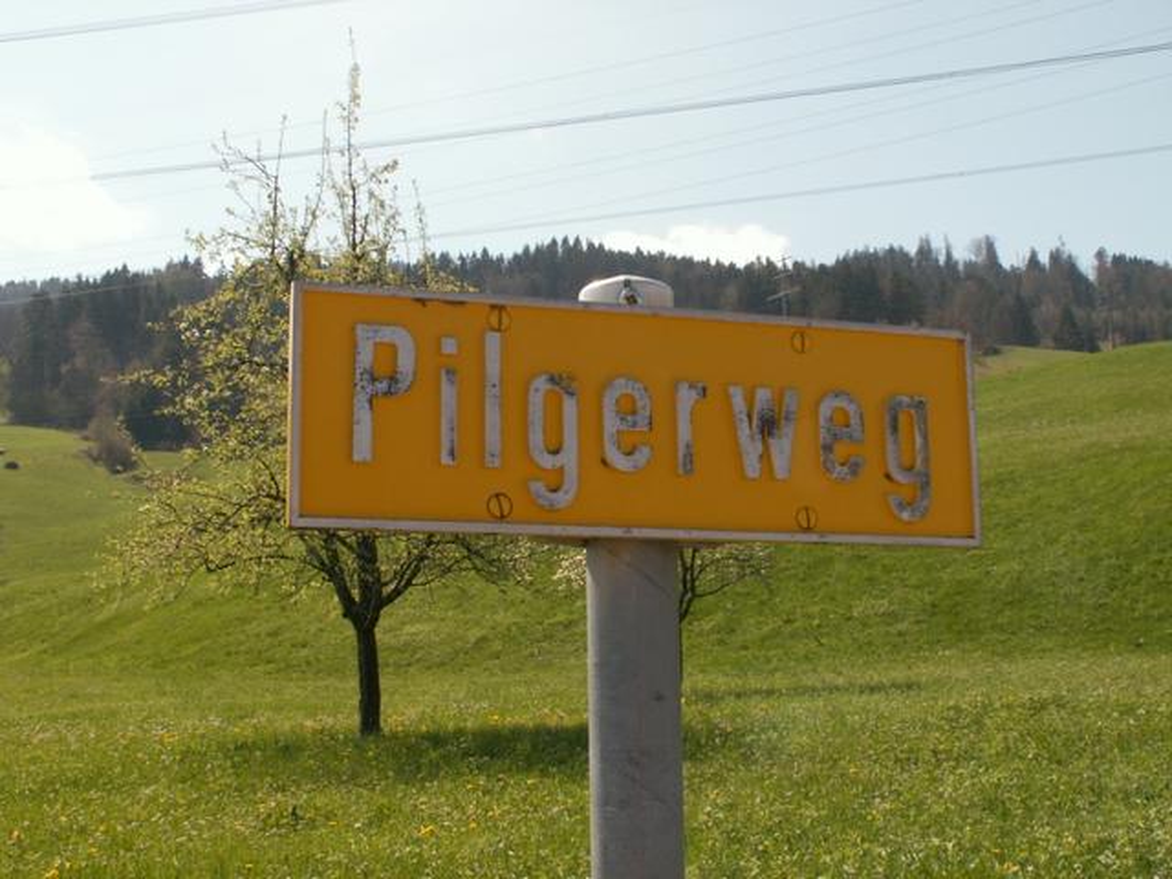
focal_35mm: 48
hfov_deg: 39.7
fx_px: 1625
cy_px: 440
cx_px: 586
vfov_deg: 30.3
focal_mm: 8.03
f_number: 7.1
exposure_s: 1/160
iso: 50
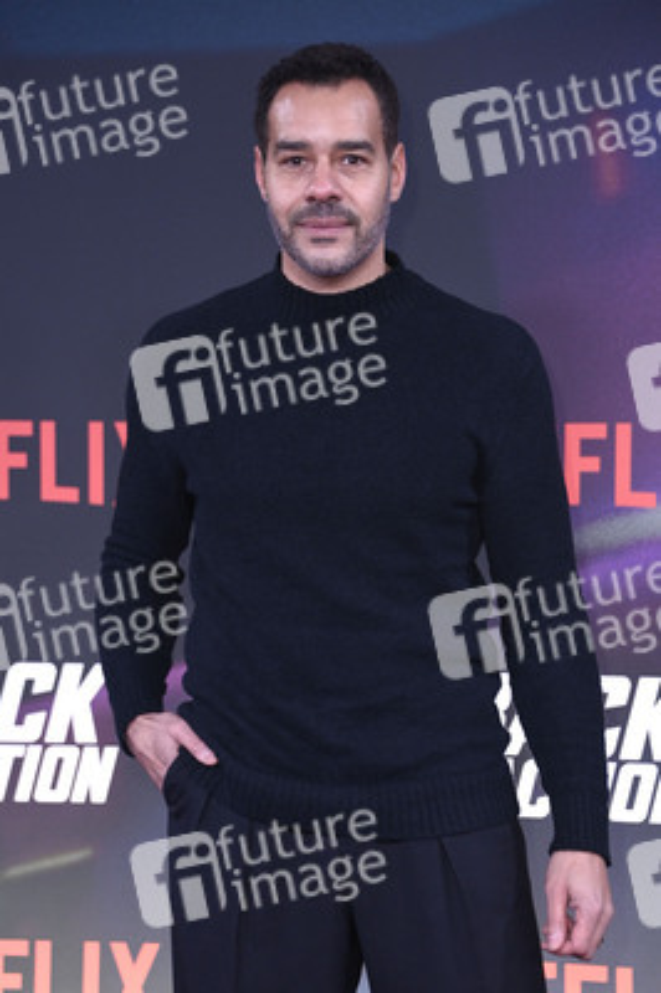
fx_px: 3366
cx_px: 330
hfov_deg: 11.2
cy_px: 496
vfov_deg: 16.8
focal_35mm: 122
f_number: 5.6
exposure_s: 1/250
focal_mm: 122
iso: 2500
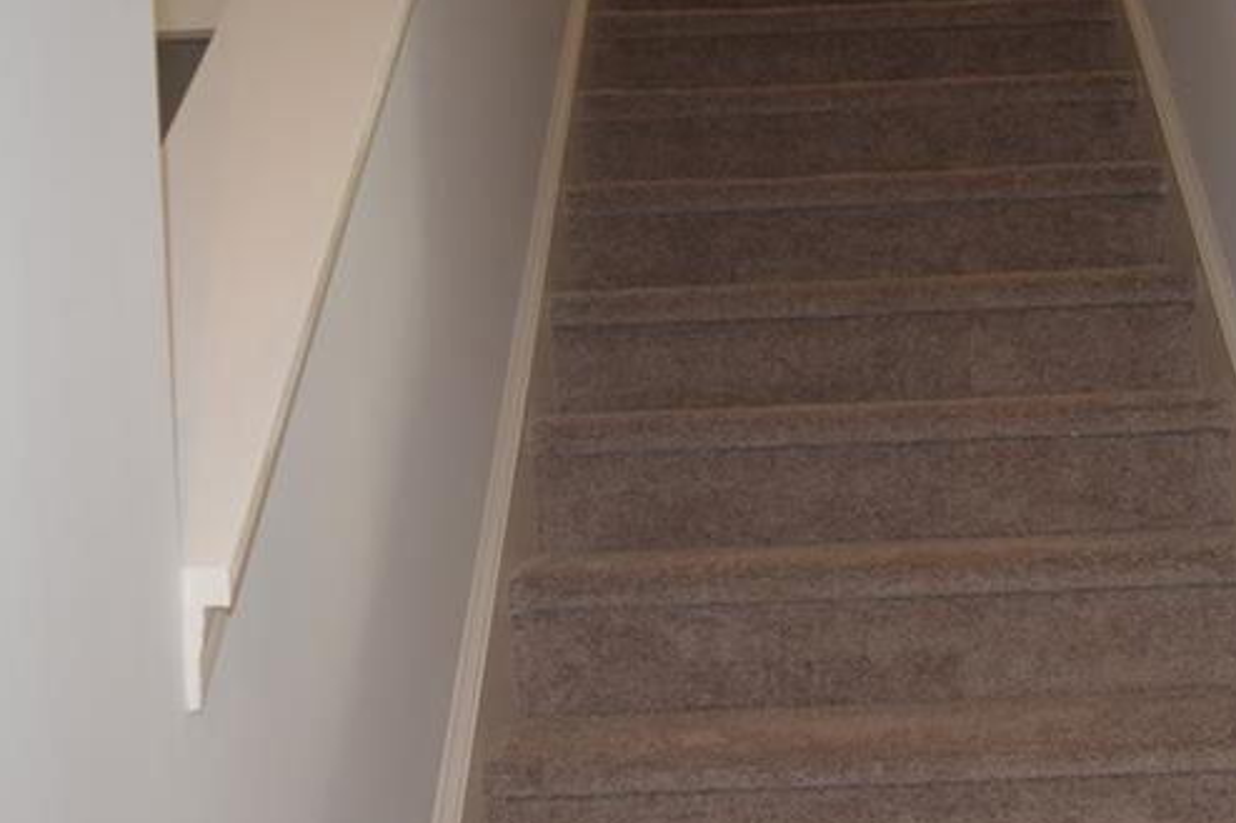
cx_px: 791
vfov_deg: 24.2
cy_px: 430
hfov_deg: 35.4
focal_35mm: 56
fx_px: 1922
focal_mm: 18
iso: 800
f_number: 4.5
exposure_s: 1/80
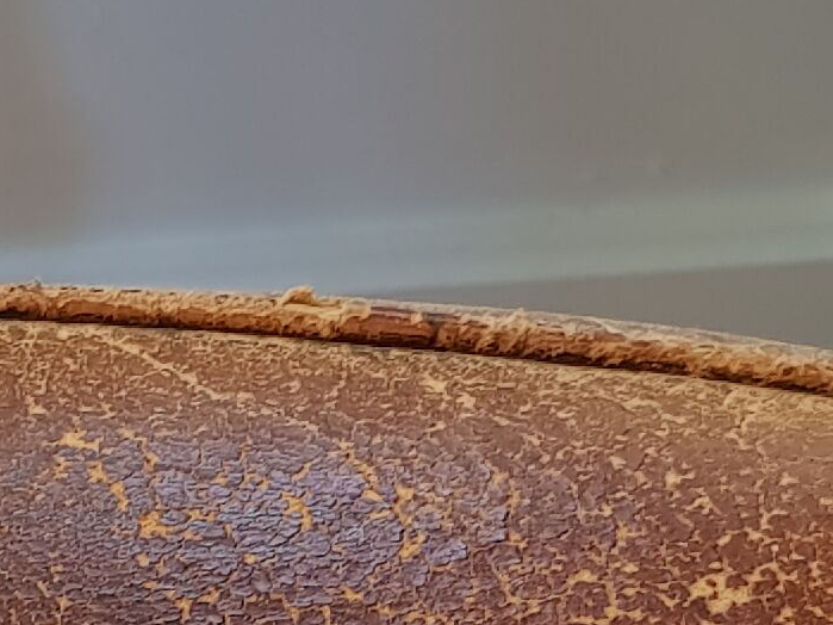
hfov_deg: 13.1
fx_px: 3609
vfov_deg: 9.7
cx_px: 91
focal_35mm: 150
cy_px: 788
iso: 50
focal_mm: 4.2
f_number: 1.7
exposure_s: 1/50
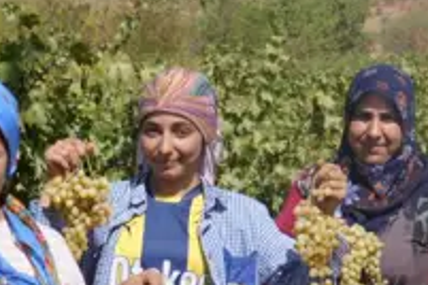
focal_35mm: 153
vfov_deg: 8.8
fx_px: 1819
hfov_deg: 13.4
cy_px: 413
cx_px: 104
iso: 100
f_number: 5
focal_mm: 35
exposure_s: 1/1000
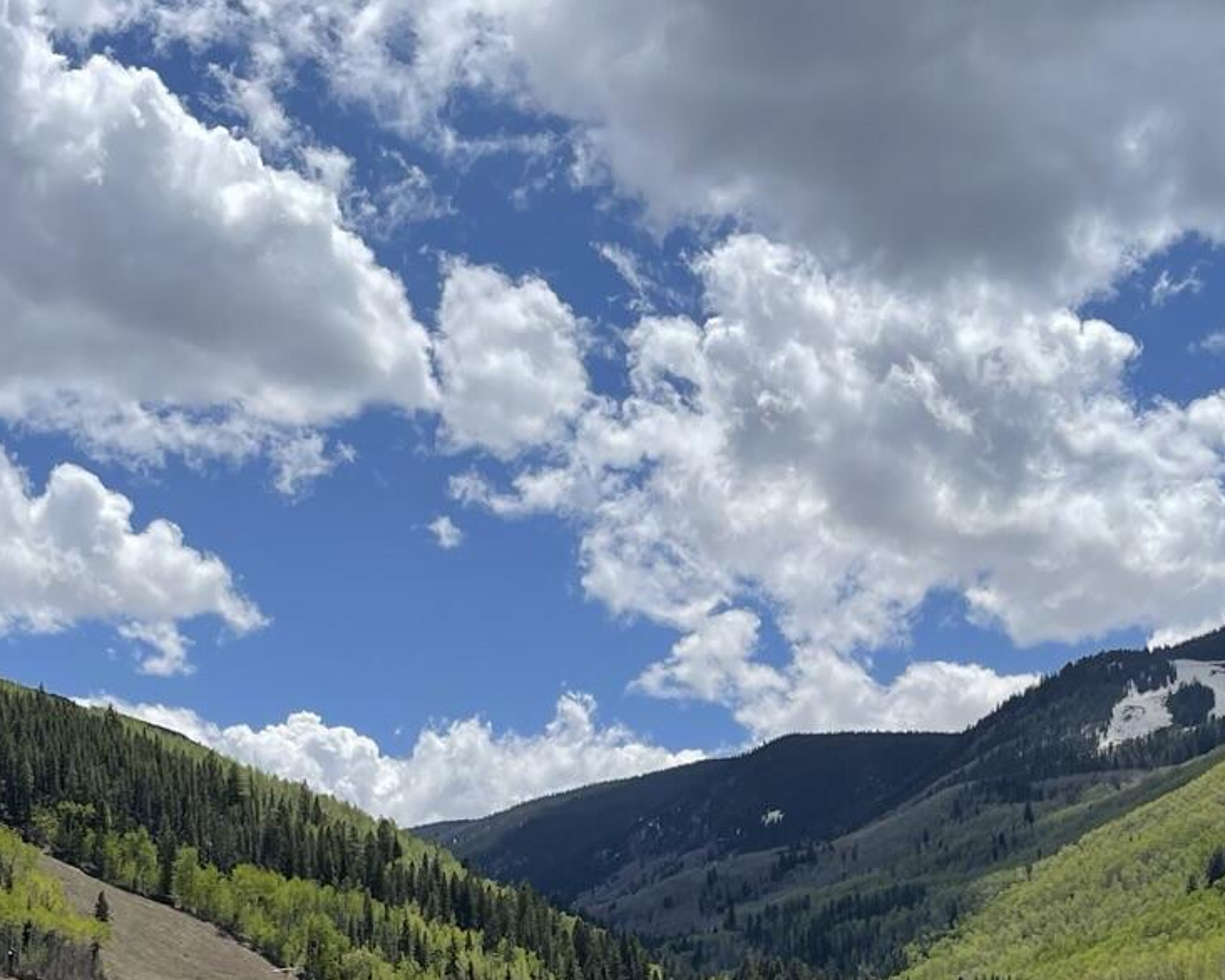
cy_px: 1042
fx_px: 2575
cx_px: 584
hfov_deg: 26.8
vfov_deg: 20.7
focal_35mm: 71
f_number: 1.6
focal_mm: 5.1
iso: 32
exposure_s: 1/5917
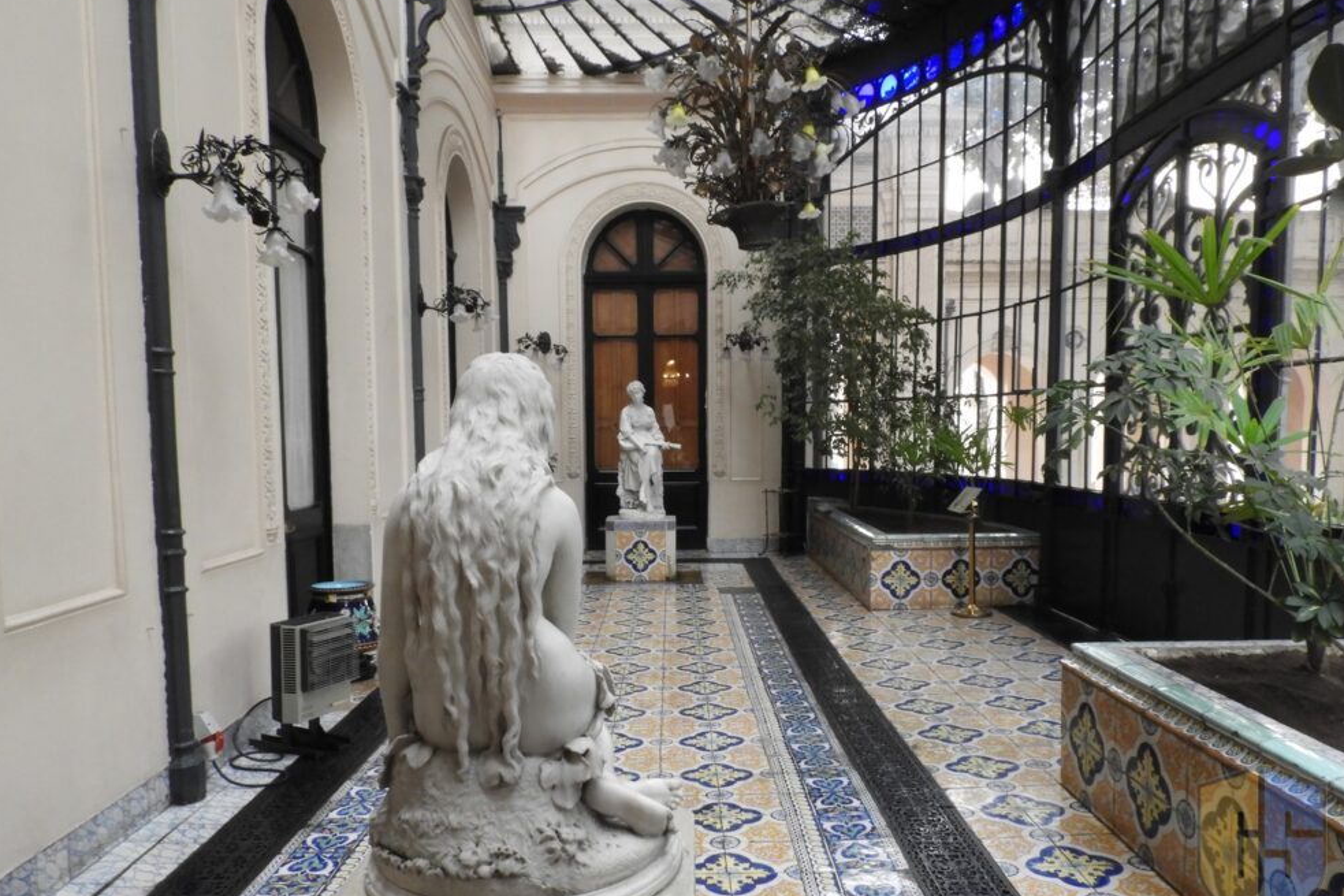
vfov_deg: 49.4
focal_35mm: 26
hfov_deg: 69.4
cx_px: 693
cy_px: 505
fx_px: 970
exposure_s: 1/13
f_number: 6.7
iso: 400
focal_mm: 4.3
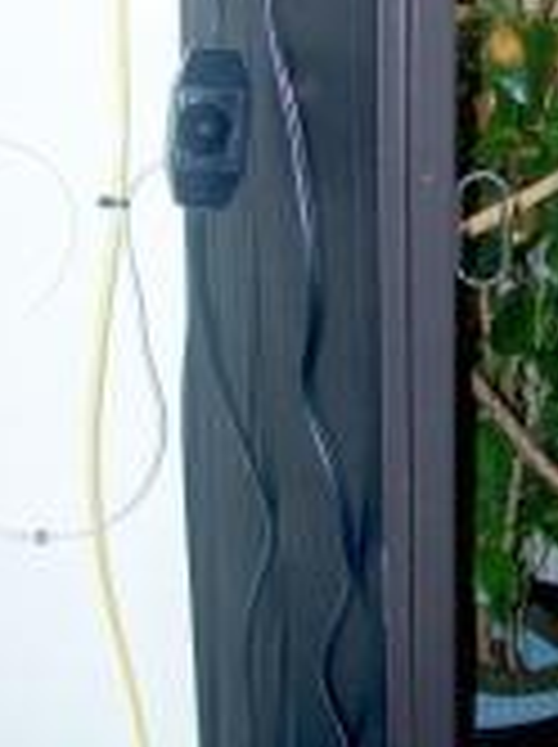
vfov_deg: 19.5
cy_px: 176
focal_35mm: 100
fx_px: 2155
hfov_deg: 14.1
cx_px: 742
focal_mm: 7.8
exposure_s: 1/60
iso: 125
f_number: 2.8
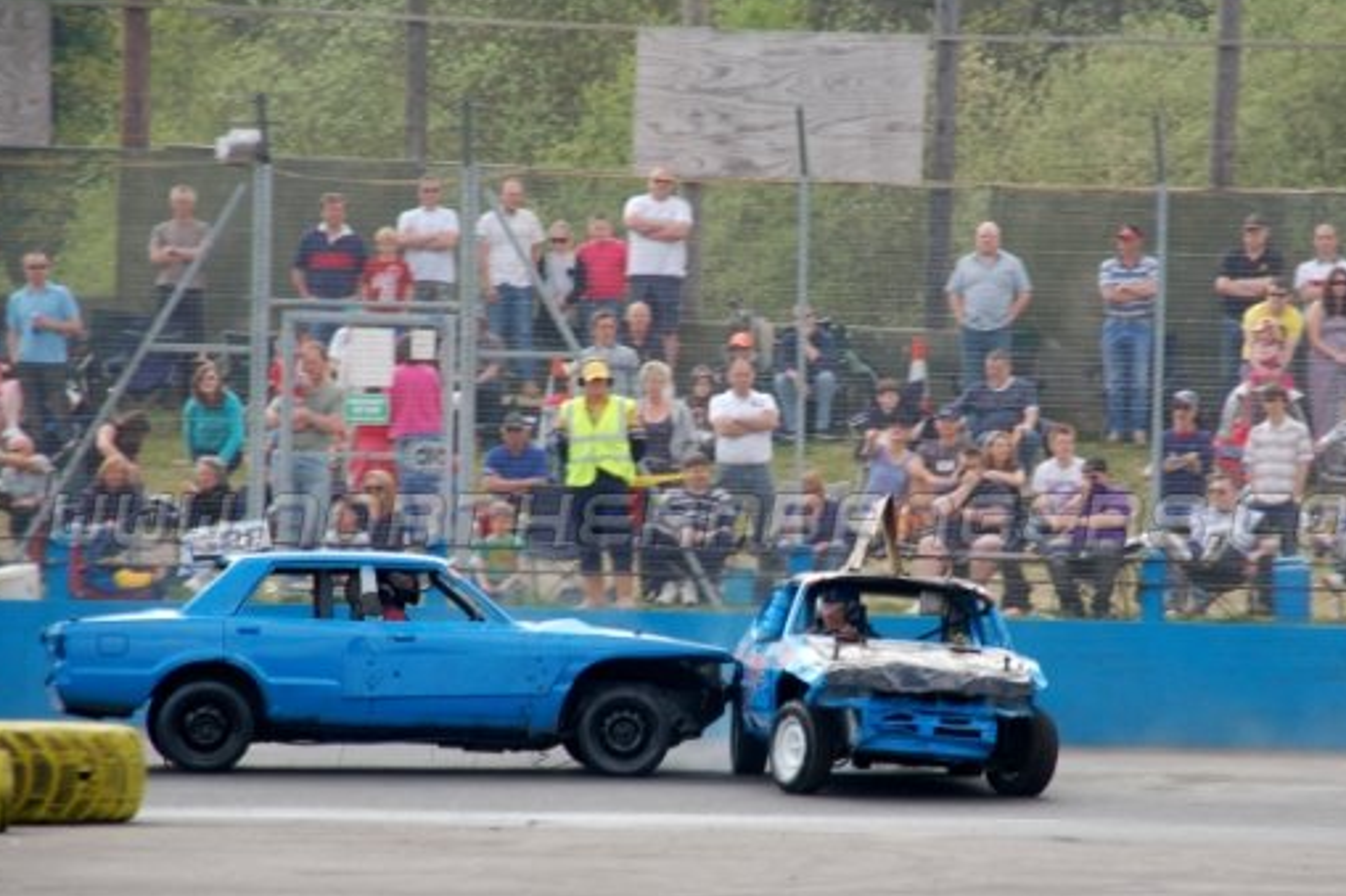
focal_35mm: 255
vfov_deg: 5.4
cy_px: 529
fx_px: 9517
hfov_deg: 8.1
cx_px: 785
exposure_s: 1/500
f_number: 6
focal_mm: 135
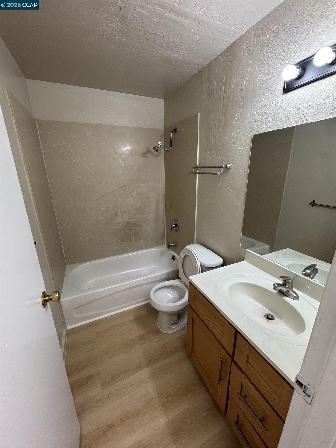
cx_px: 168
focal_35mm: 14
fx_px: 181
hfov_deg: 85.7
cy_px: 224
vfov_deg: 102.1
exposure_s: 1/120
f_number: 2.2
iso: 125
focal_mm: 2.22
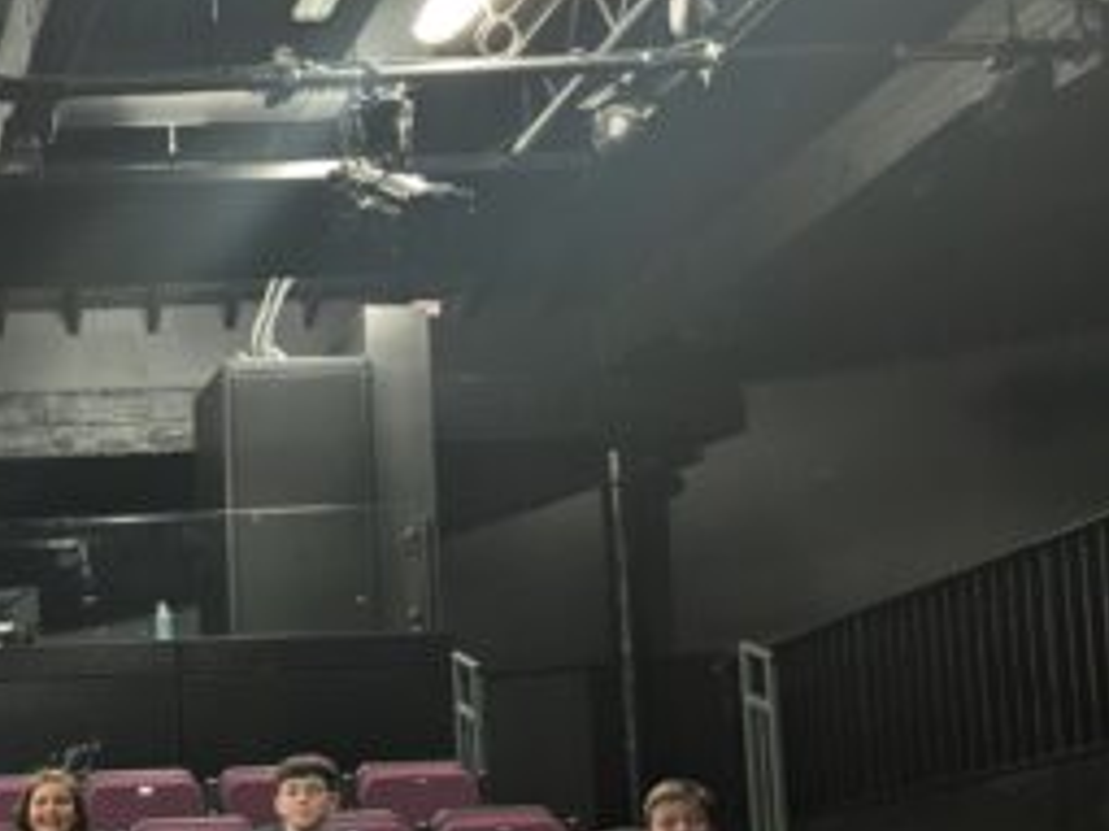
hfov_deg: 23.7
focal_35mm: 72
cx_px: -357
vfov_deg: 19.5
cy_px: 940
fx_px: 2306
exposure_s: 1/25
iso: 207
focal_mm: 4.38
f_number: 1.73
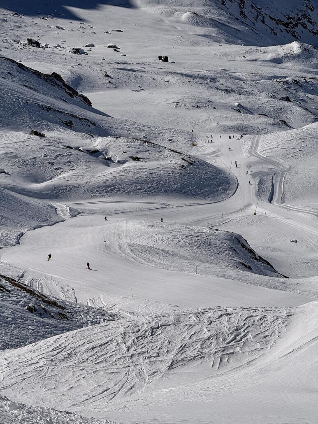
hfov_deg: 12.4
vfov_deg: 16.4
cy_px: 212
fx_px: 1469
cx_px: 159
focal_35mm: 120
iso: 40
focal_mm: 15.66
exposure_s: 1/6289
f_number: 2.8
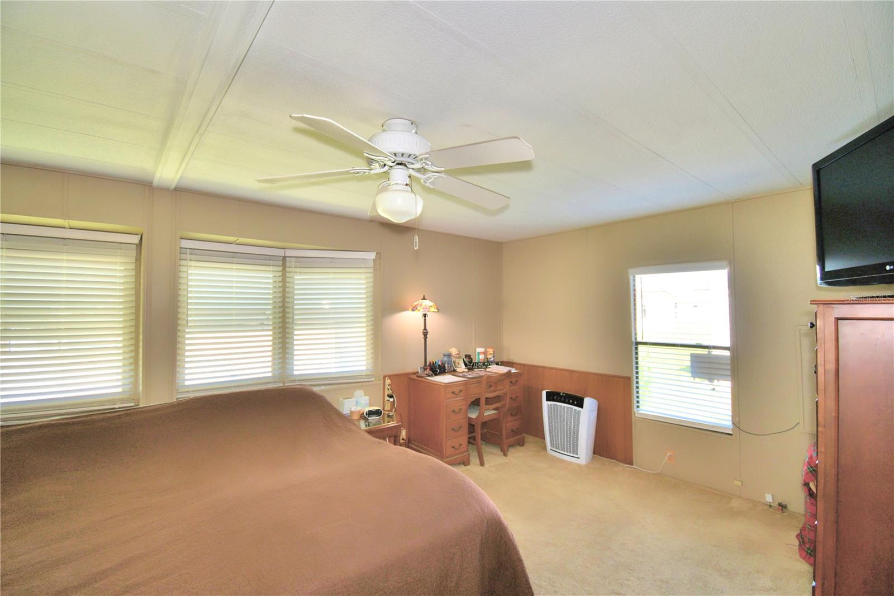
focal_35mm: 15
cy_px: 298
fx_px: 372
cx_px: 447
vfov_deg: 77.3
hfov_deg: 100.4
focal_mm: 10
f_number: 4.5
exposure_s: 1/80
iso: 100
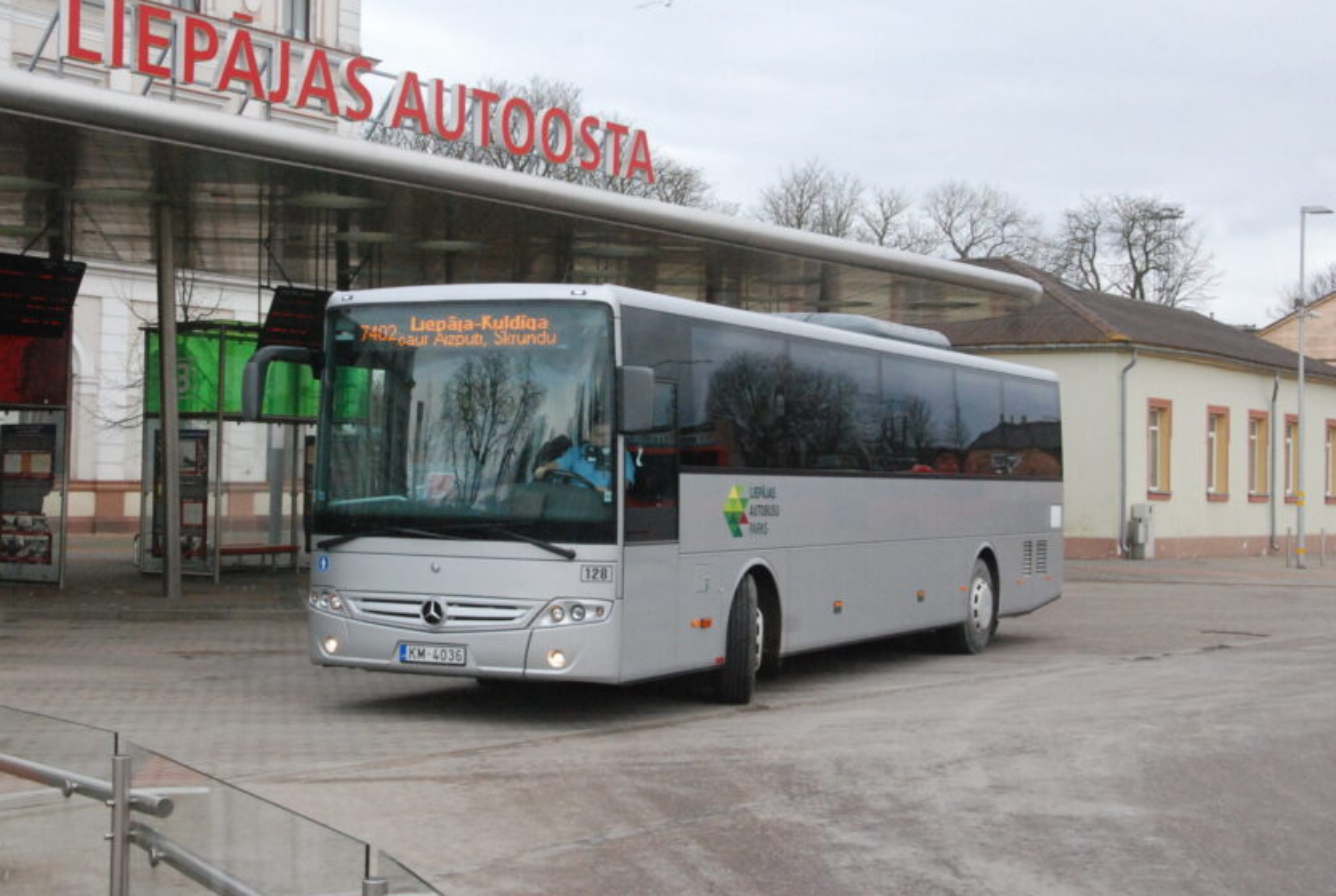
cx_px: 617
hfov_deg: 33.9
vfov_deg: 23.1
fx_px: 2194
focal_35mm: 59
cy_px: 374
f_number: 11
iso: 1600
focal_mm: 32
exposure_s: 1/500
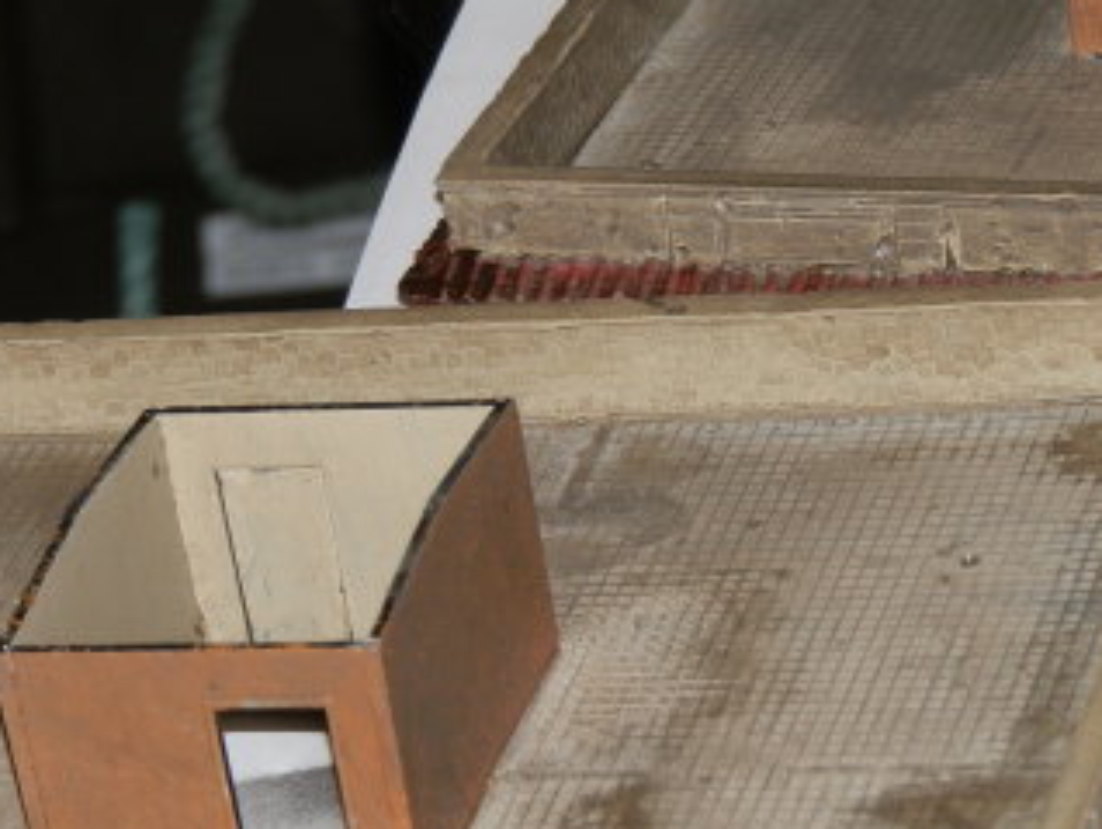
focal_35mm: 266
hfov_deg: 7.4
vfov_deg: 5.6
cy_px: 323
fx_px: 8475
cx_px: 797
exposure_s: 1/160
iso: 100
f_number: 4.2
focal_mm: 28.33
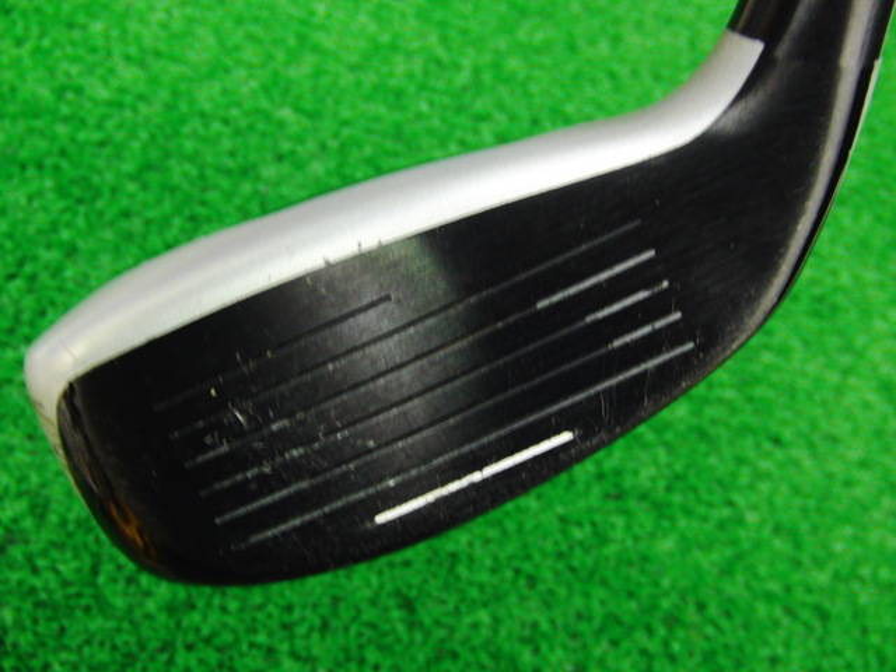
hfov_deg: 50.1
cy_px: 336
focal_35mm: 37
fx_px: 958
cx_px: 448
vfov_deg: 38.7
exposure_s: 1/20
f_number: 3.6
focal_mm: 6.42
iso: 400
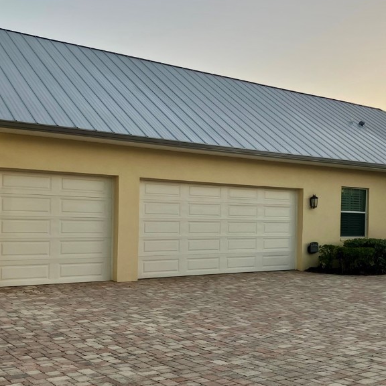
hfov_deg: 38.3
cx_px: 214
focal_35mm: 44
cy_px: 226
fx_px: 555
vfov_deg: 38.2
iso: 32
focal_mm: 3.99
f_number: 1.8
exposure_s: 1/197
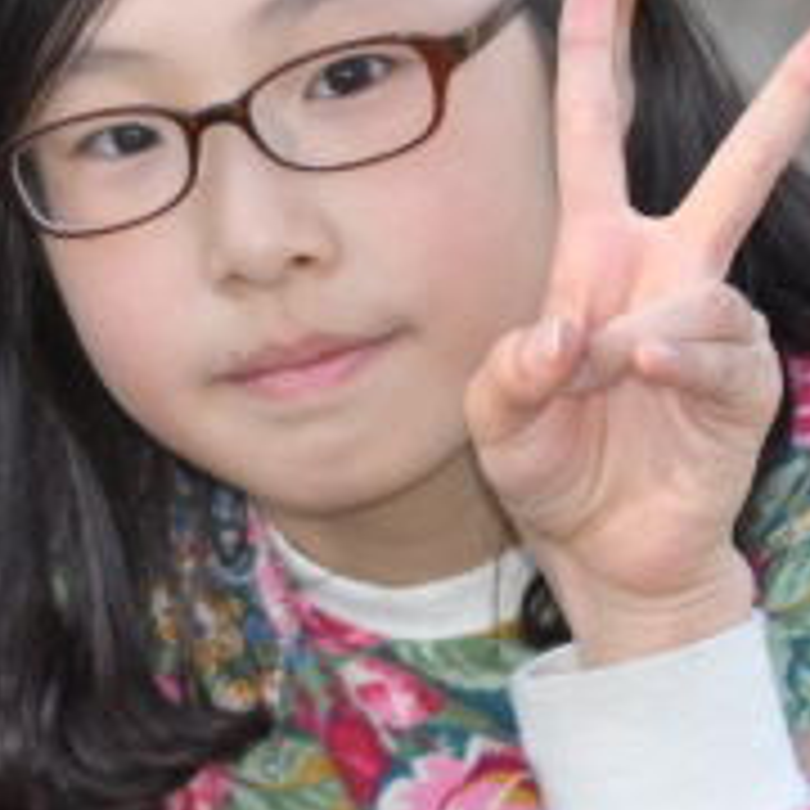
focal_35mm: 346
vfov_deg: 5.1
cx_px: -194
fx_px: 9160
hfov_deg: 5.0
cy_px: 351
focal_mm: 70
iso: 220
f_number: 4
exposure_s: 1/200
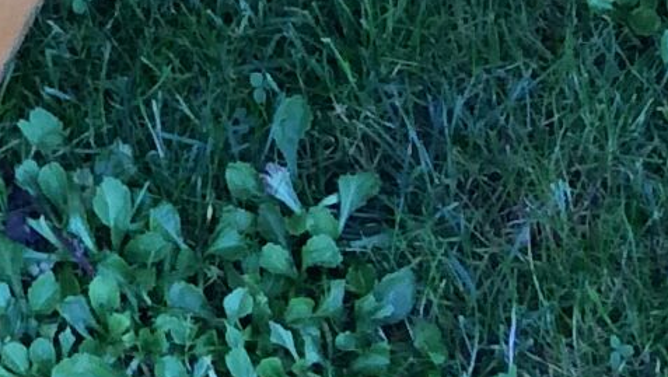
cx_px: -179
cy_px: -781
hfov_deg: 11.1
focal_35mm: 189
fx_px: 3350
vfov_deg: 5.9
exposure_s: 1/100
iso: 64
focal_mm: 3.3
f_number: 2.4
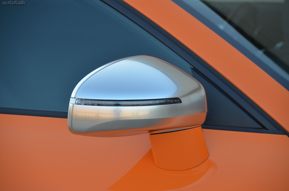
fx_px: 2043
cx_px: 144
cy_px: 96
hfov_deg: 8.1
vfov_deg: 5.4
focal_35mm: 255
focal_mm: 170
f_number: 5.6
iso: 1250
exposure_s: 1/500
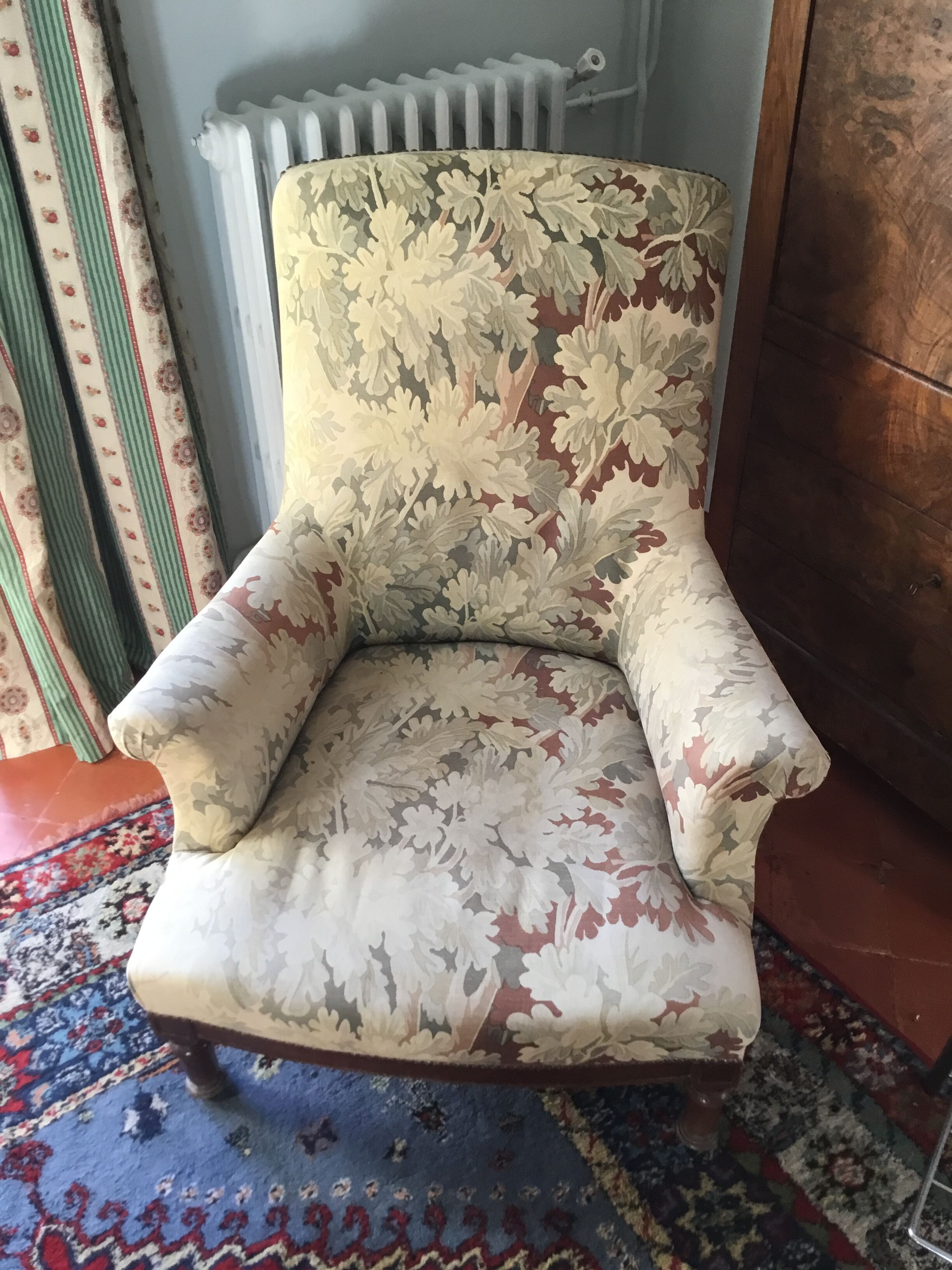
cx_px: 476
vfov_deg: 58.4
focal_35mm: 31
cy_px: 635
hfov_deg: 45.4
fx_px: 1137
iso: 40
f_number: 2.4
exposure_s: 1/33
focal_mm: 3.3
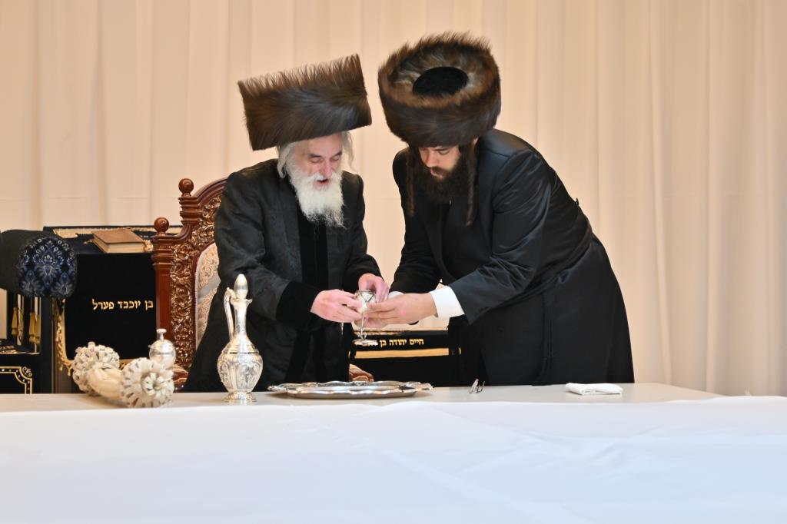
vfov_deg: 11.1
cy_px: 262
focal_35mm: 123
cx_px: 394
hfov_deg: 16.7
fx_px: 2688
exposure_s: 1/160
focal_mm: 82
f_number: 4
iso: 500
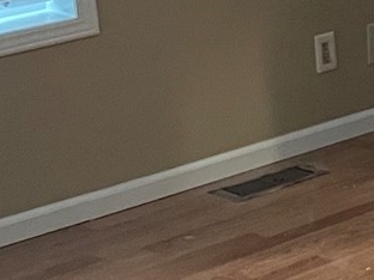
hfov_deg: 10.8
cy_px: 55
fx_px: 1729
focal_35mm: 160
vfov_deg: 9.3
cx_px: 838
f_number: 1.6
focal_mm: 4.2
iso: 400
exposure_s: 1/60
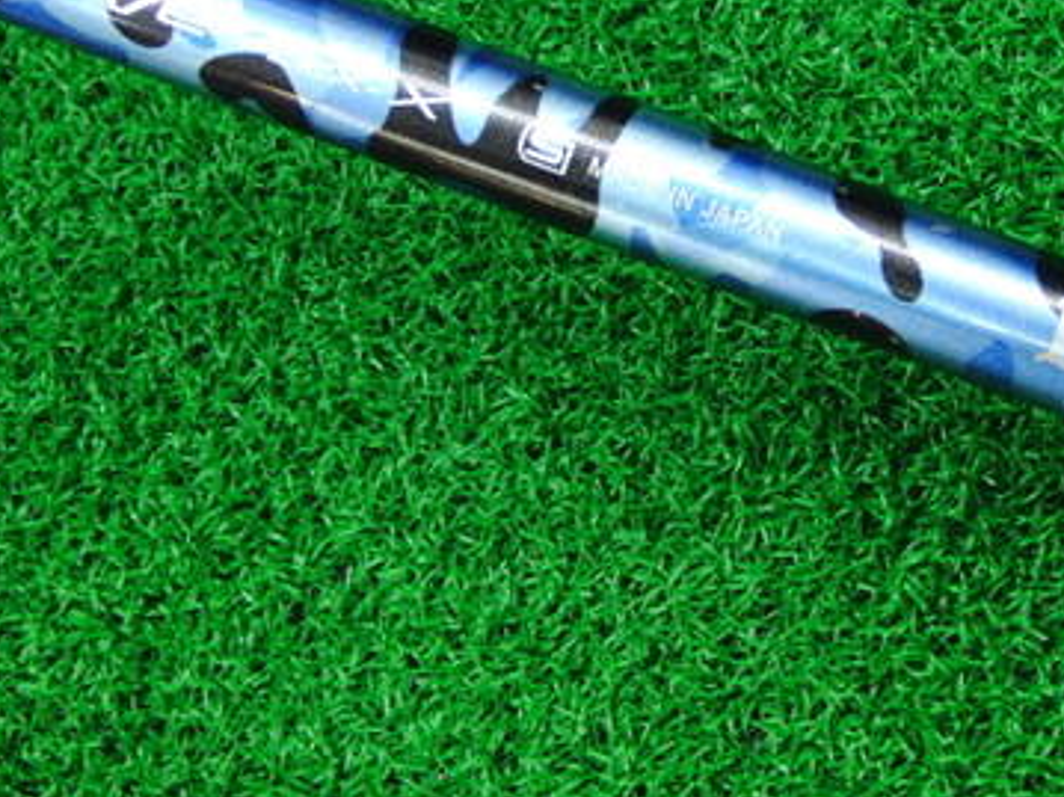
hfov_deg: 28.8
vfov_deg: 22.0
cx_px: 836
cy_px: 163
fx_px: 2028
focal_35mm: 66
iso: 400
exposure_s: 1/30
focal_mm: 6.42
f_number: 3.6
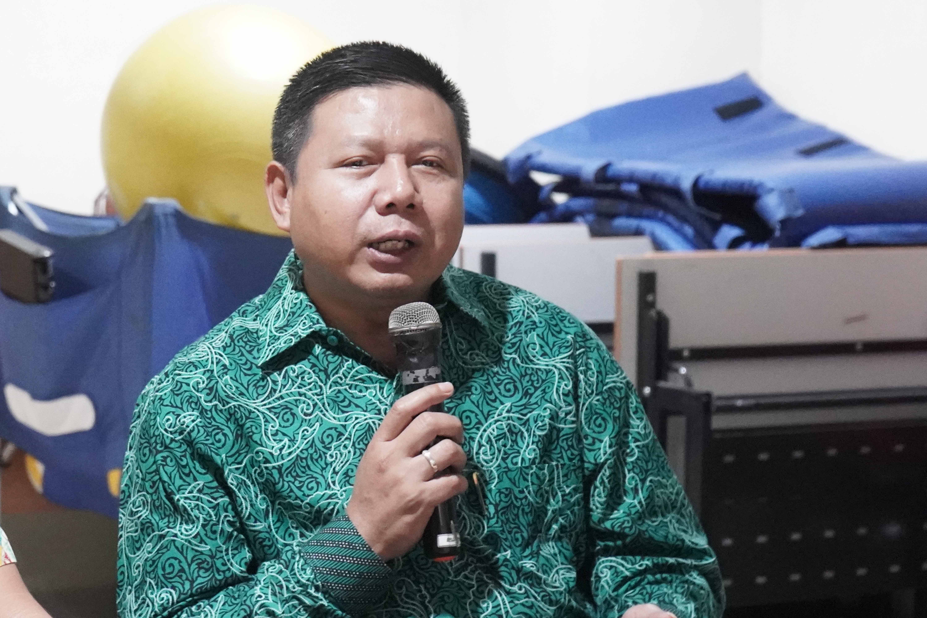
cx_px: 464
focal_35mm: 63
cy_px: 309
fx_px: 1622
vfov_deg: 21.6
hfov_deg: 31.9
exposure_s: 1/50
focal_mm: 63
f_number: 5.6
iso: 16000
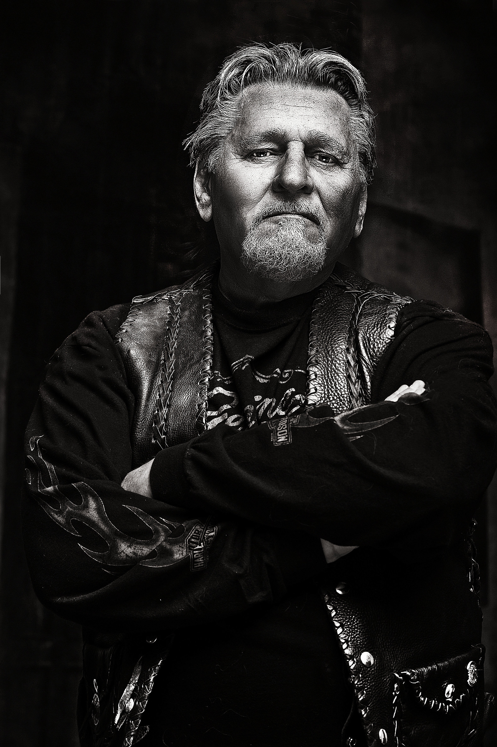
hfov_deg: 16.1
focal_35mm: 85
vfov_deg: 23.9
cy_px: 374
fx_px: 1762
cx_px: 248
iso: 400
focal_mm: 85
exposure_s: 1/200
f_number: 8
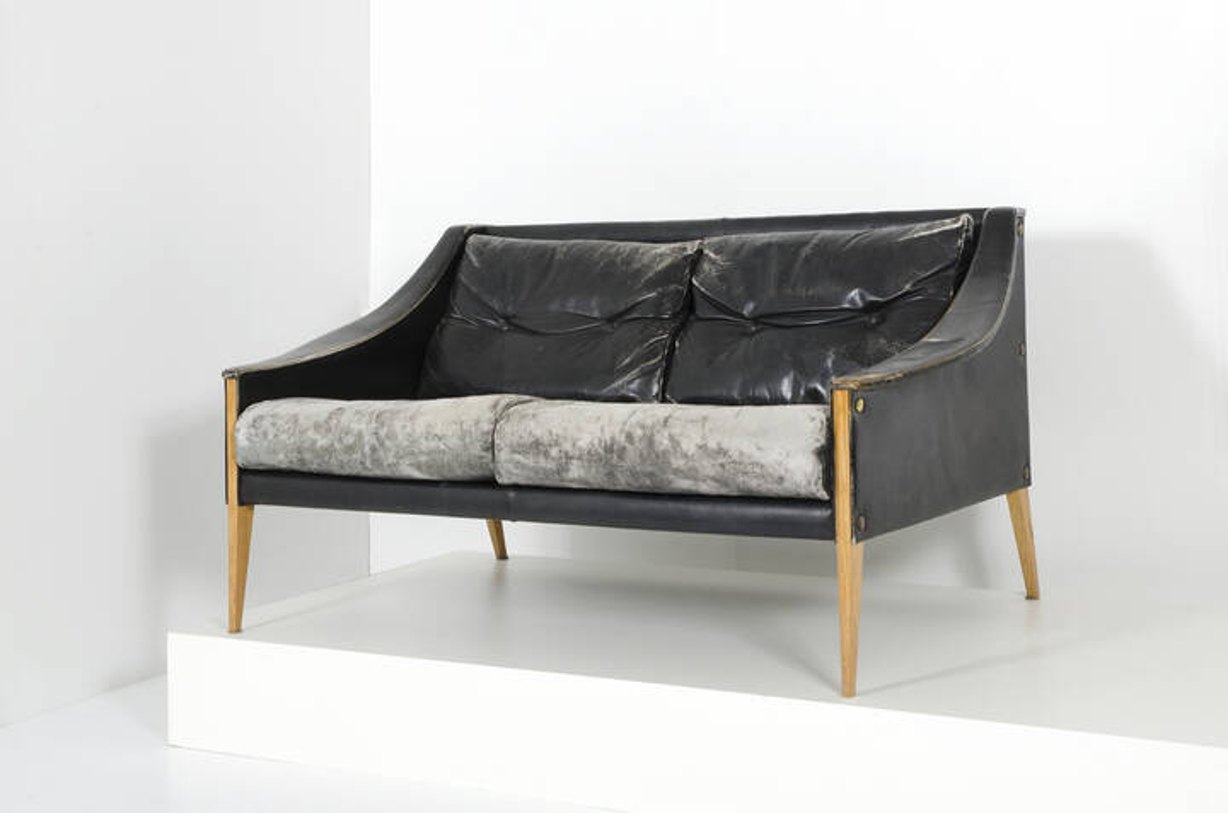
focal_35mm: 60
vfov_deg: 22.5
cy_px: 406
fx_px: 2043
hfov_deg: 33.5
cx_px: 614
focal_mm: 40
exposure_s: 1/200
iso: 125
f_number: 22
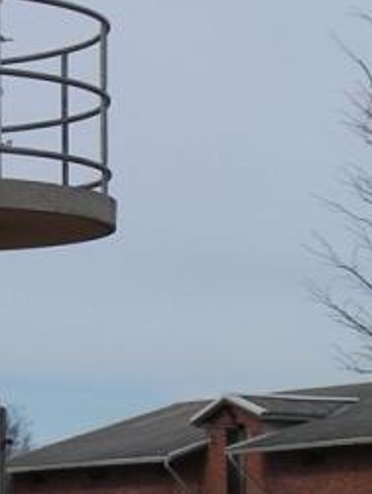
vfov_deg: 8.6
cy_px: 196
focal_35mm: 229
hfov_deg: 6.4
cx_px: -167
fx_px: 3273
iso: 100
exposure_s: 1/919
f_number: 3.7
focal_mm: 10.9
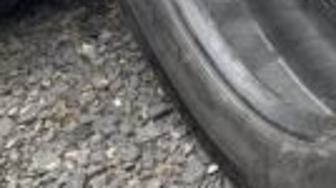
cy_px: -114
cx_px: 496
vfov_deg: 12.4
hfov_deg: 20.3
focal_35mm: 91
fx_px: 810
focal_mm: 4.25
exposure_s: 1/122
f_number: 1.8
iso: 50
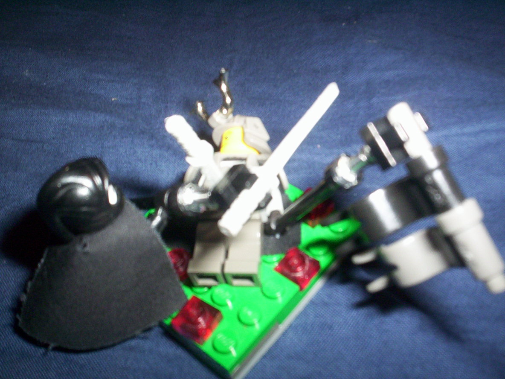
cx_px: 252
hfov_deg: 49.0
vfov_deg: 37.7
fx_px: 554
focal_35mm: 38
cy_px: 190
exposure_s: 1/60
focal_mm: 4.99
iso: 140
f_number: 4.5
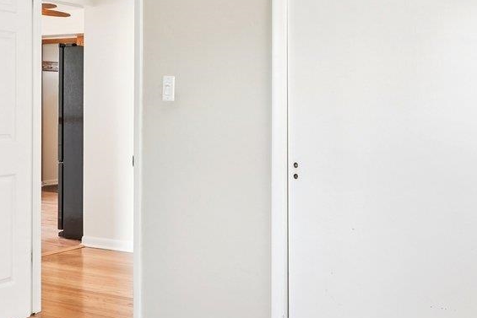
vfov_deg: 23.3
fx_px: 769
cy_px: 109
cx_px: 201
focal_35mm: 58
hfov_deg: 34.4
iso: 320
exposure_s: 1/20
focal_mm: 16
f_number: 7.1
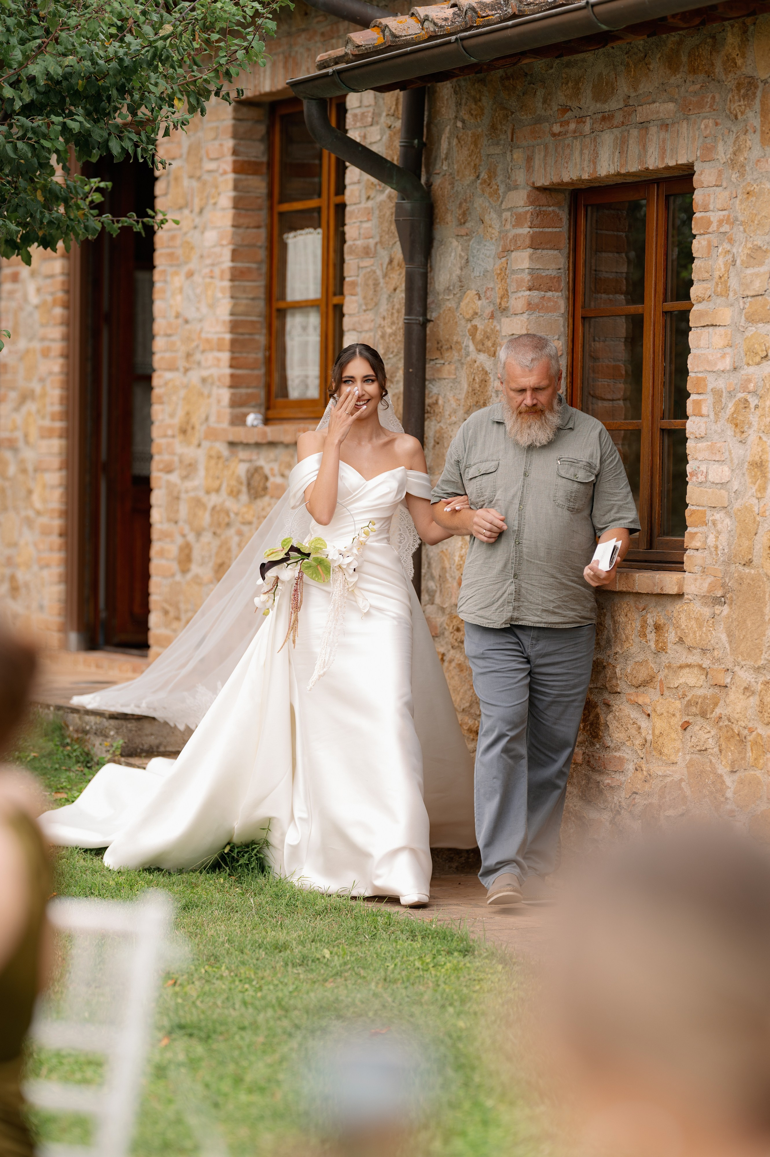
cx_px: 385
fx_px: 4337
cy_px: 578
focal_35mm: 135
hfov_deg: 10.1
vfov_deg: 15.2
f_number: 1.8
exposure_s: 1/250
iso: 64
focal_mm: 135
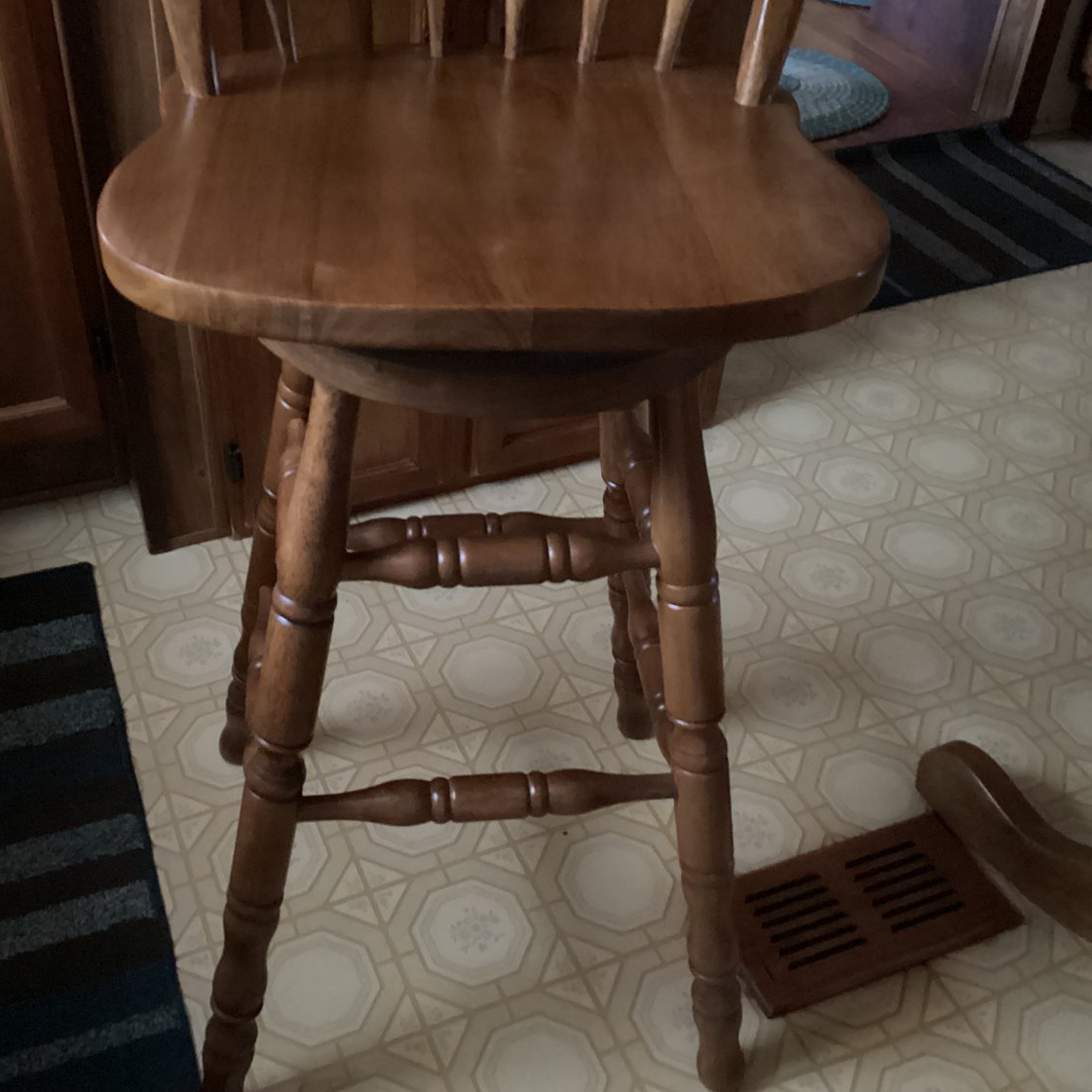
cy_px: 544
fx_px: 1321
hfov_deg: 44.8
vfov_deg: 44.9
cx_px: 467
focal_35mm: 37
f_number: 2.4
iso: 800
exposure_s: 1/15
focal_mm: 3.3
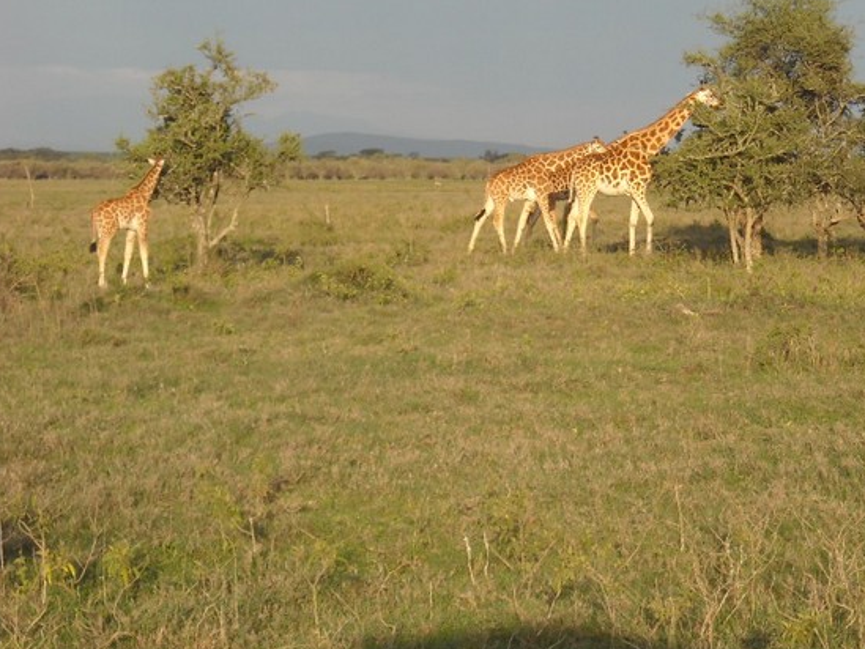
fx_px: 3824
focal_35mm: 153
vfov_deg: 9.7
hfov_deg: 12.9
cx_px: 616
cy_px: 208
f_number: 4.7
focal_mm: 17.1
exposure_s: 1/228
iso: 64
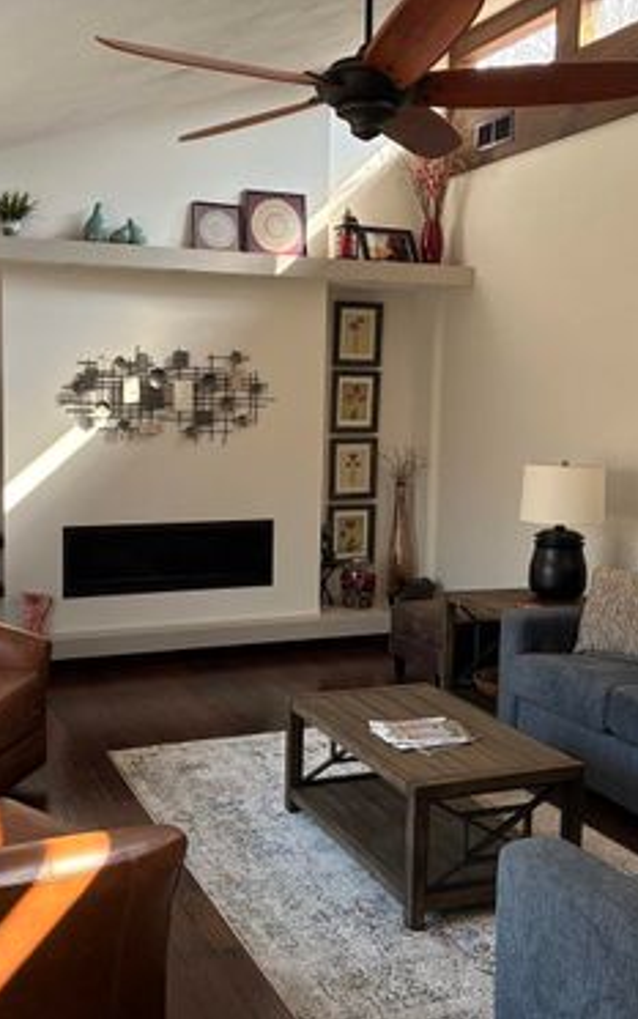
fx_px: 1028
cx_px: 235
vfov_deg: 52.7
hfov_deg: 34.3
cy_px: 508
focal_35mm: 37
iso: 80
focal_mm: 4.2
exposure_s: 1/73
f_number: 1.64
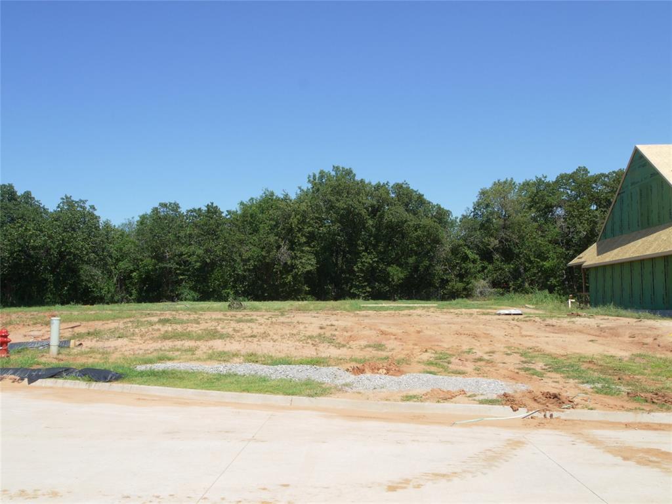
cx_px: 336
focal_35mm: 32
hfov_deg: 56.8
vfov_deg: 44.2
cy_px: 252
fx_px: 621
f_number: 16
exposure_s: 1/50
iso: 100
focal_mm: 16
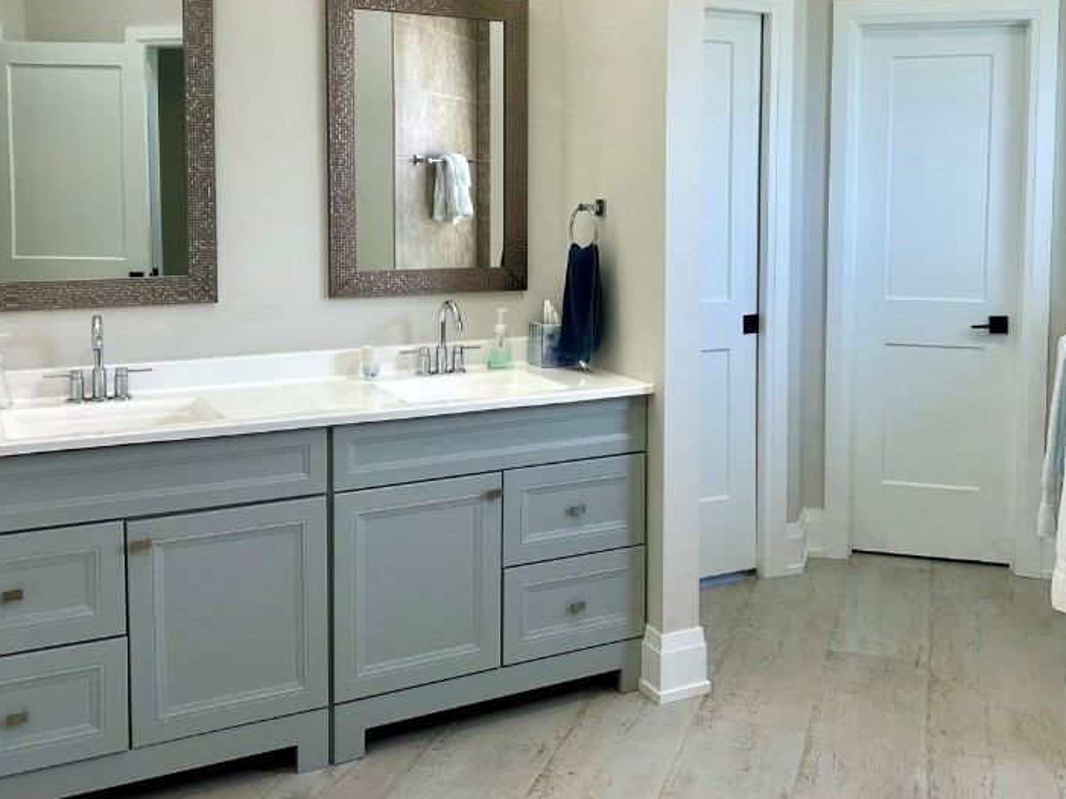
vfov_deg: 37.3
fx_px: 1170
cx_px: 602
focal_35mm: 38
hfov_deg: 48.9
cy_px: 263
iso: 40
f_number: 1.5
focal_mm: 5.7
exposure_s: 1/120
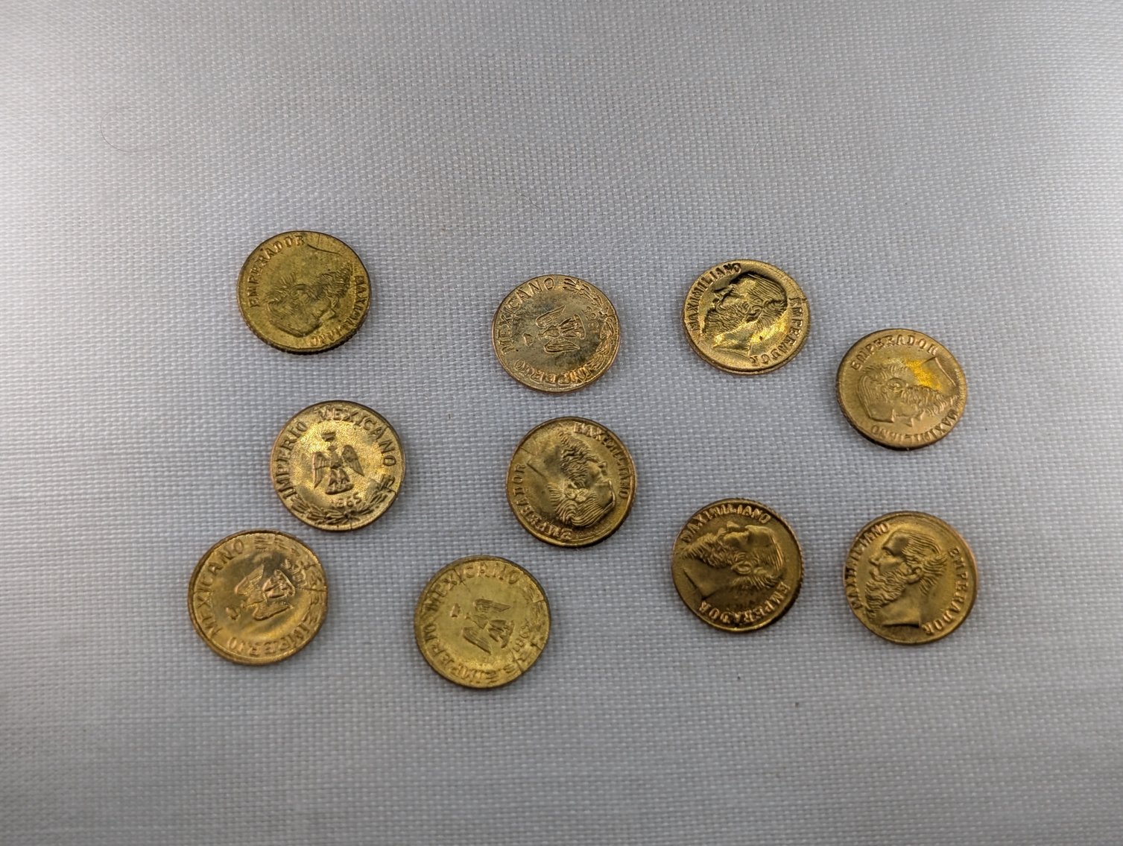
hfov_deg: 38.9
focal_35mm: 49
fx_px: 1592
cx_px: 562
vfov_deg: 29.8
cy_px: 423
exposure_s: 1/843
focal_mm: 6.9
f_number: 1.68
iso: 18
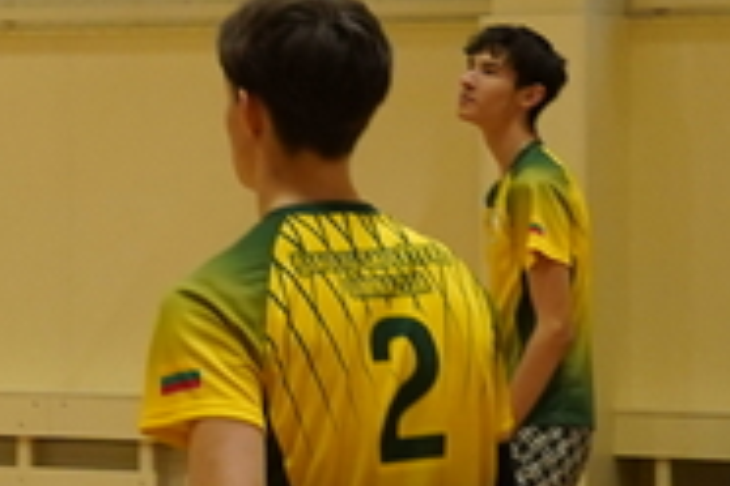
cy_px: 216
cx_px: -638
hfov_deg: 8.7
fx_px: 4582
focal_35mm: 226
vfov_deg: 6.1
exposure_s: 1/160
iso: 1600
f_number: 4.5
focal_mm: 34
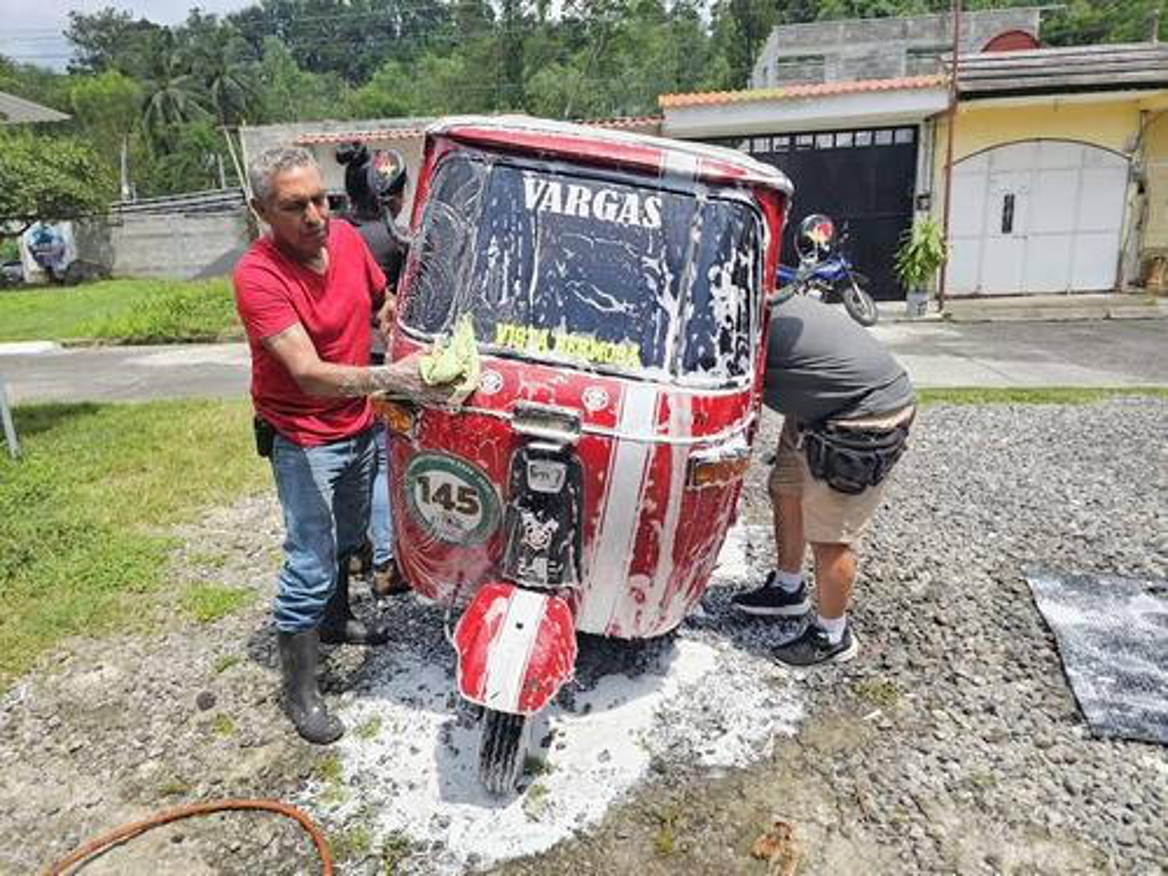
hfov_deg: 73.9
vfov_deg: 58.9
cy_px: 438
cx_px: 584
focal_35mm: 23
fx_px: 776
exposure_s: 1/369
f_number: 1.7
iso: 10
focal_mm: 6.3
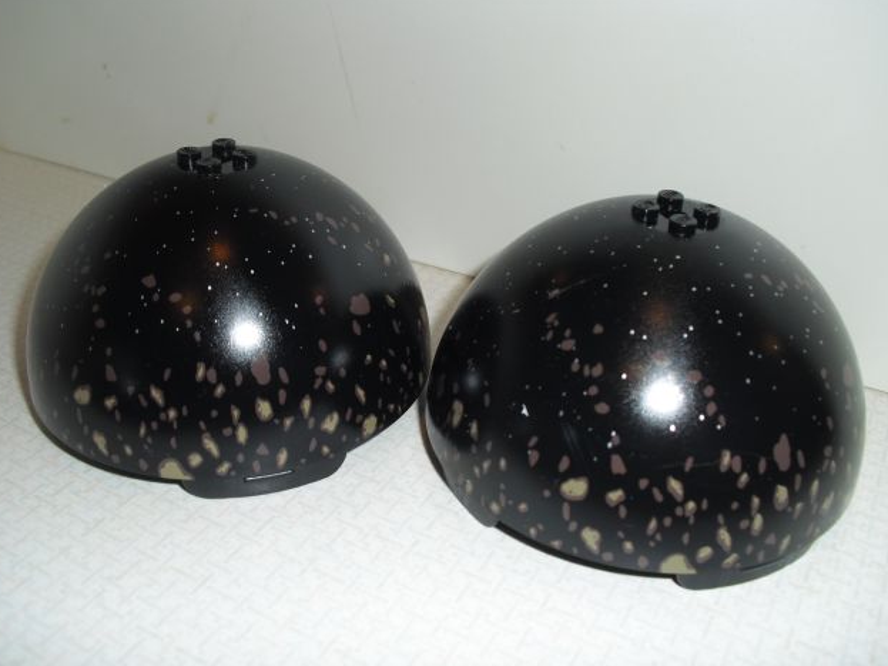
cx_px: 435
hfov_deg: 50.1
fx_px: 949
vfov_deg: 38.7
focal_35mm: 37
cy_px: 335
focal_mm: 6.3
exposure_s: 1/60
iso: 64
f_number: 3.1
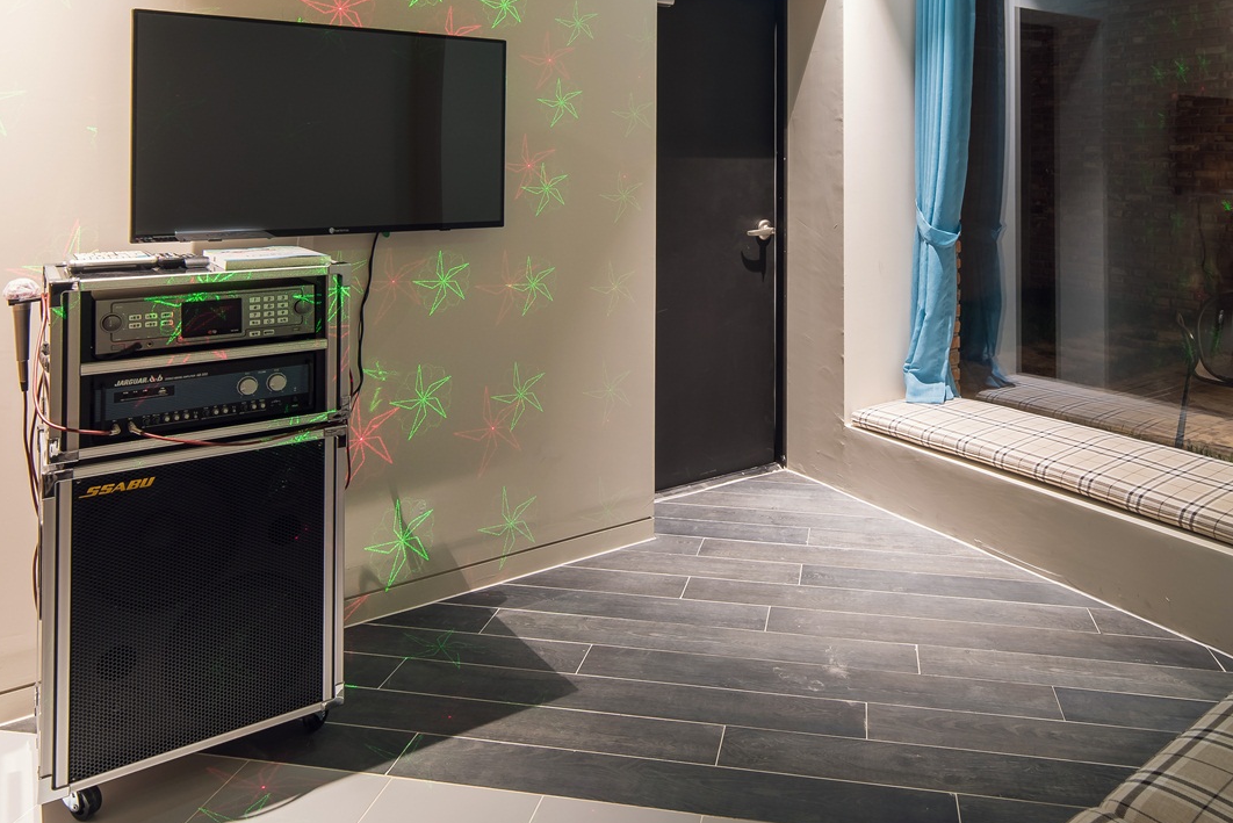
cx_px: 713
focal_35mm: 27
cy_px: 147
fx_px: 925
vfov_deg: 45.2
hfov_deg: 67.0
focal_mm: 14
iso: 64
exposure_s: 6
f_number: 11
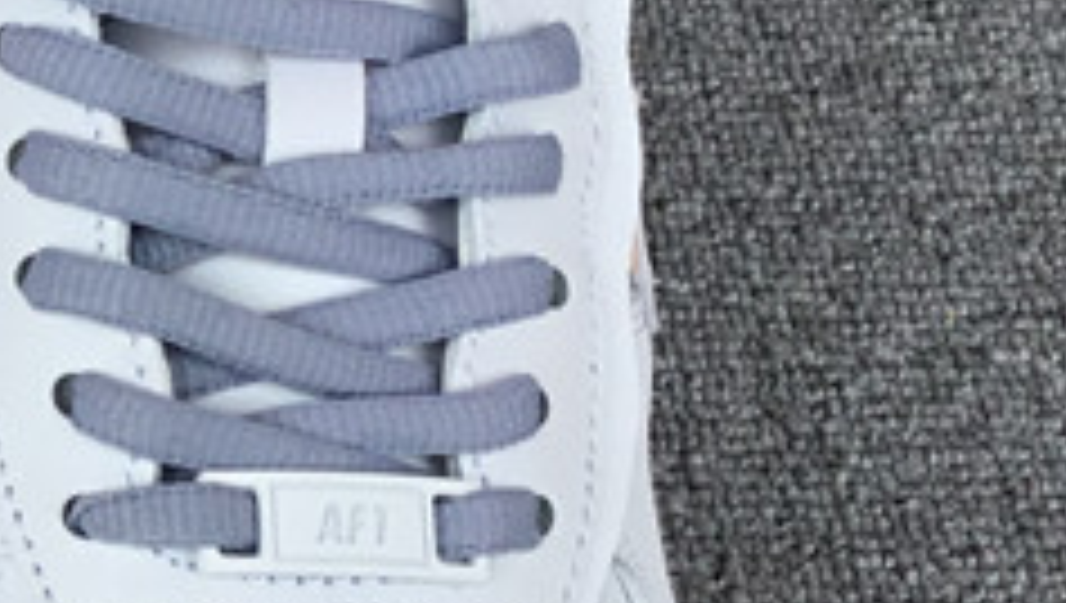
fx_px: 3623
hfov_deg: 15.9
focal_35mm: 128
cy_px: 245
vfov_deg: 9.5
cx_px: -288
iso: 25
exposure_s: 1/509
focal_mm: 3.3
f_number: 2.4
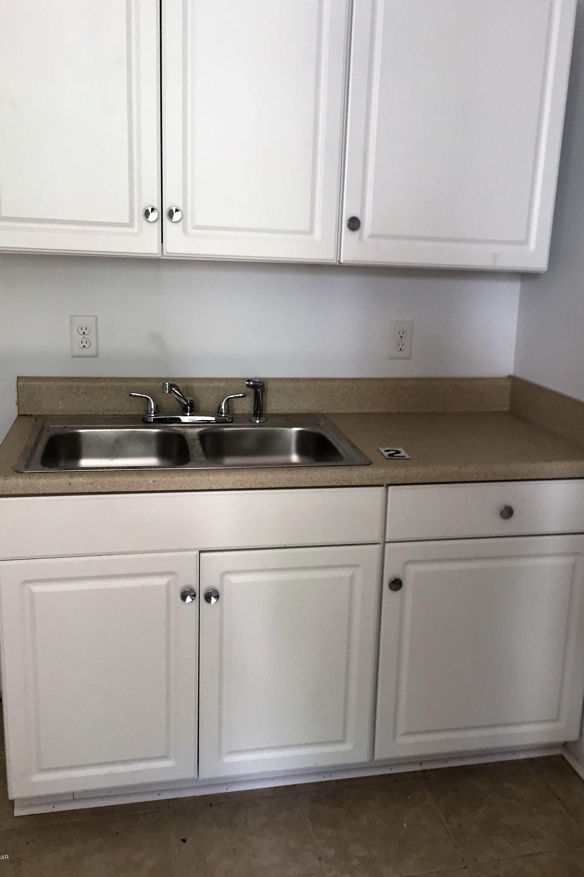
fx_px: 754
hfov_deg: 42.3
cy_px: 435
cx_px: 310
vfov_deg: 60.3
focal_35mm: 31
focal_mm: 4.15
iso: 80
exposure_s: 1/30
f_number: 2.2
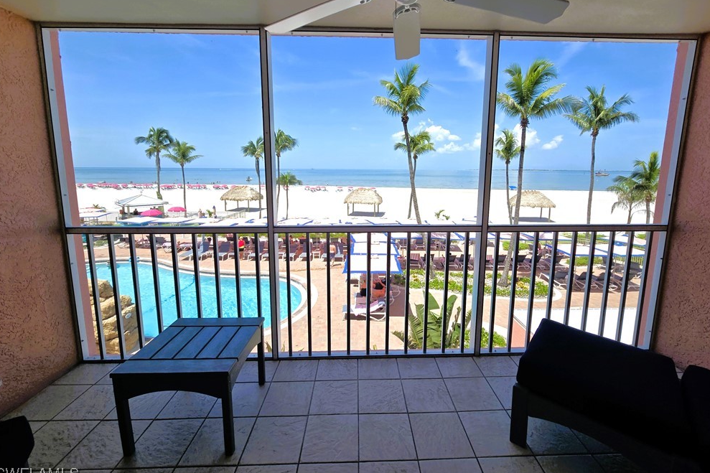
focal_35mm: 14
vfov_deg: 81.0
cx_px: 359
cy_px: 215
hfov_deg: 104.3
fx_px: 276
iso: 50
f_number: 2.2
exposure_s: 1/1354
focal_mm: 2.2
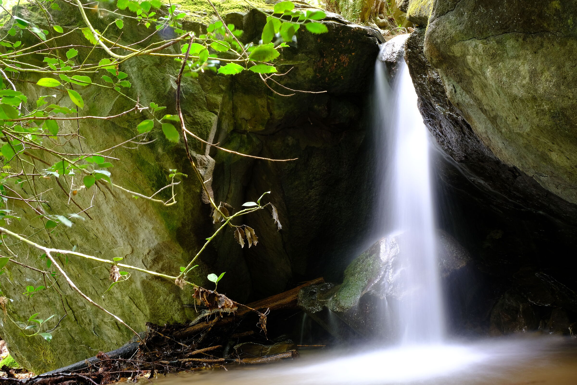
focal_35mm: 36
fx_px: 577
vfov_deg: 36.9
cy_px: 192
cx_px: 288
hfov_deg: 53.1
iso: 200
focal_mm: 24.3
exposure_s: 10
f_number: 16
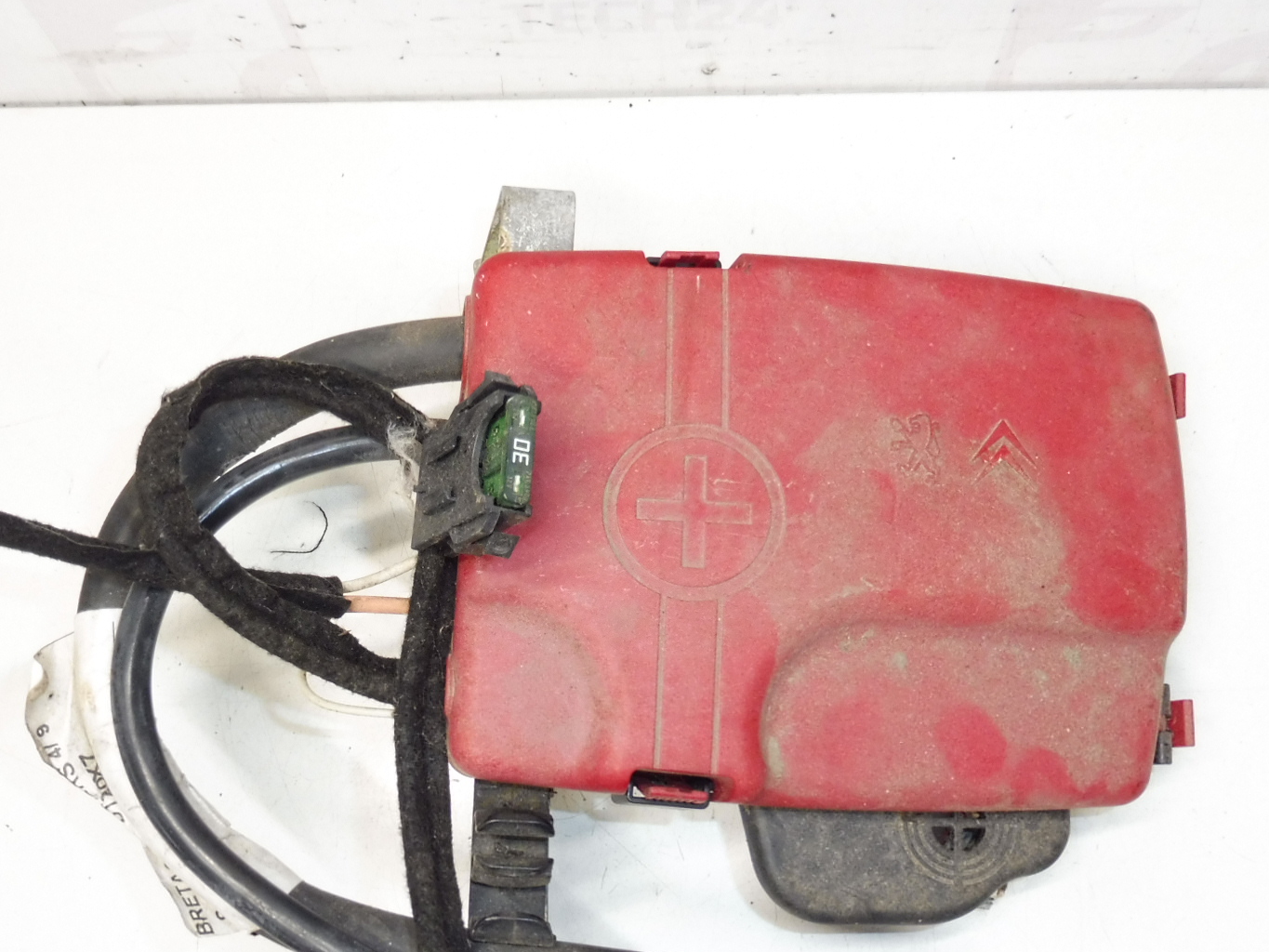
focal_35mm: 36
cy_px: 601
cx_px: 476
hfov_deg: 50.8
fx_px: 1320
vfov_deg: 39.4
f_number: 3.5
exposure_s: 1/60
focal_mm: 4.3
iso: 200
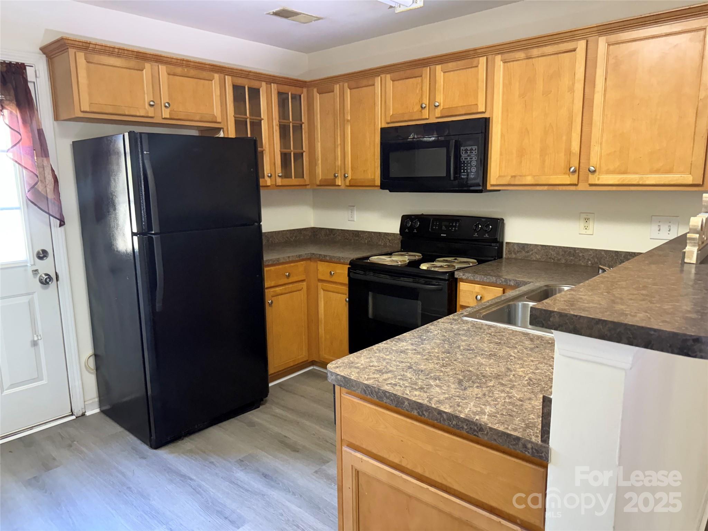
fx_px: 491
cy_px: 266
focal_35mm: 24
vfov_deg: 56.8
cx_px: 354
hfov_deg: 71.6
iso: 500
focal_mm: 6.76
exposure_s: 1/60
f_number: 1.78
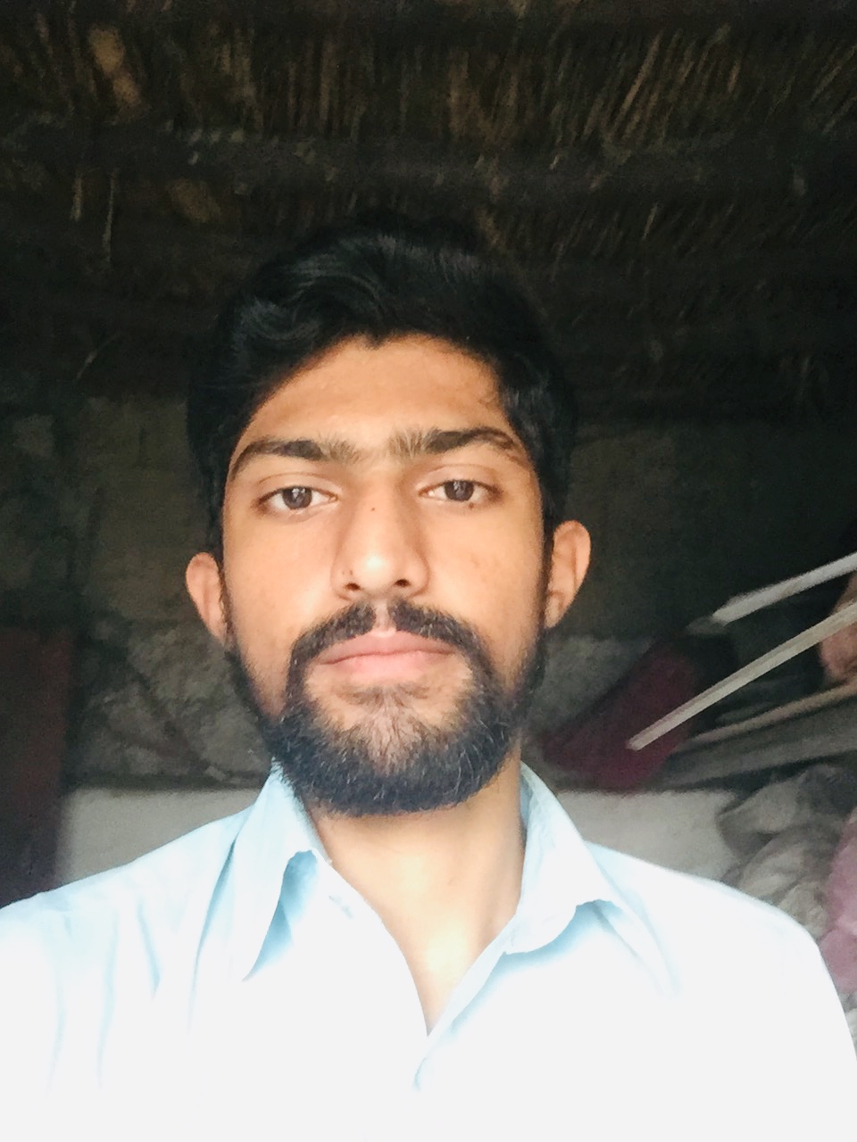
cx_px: 428
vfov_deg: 58.4
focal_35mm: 31
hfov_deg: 45.4
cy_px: 571
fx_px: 1023
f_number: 2.2
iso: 250
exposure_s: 1/33
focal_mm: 2.65
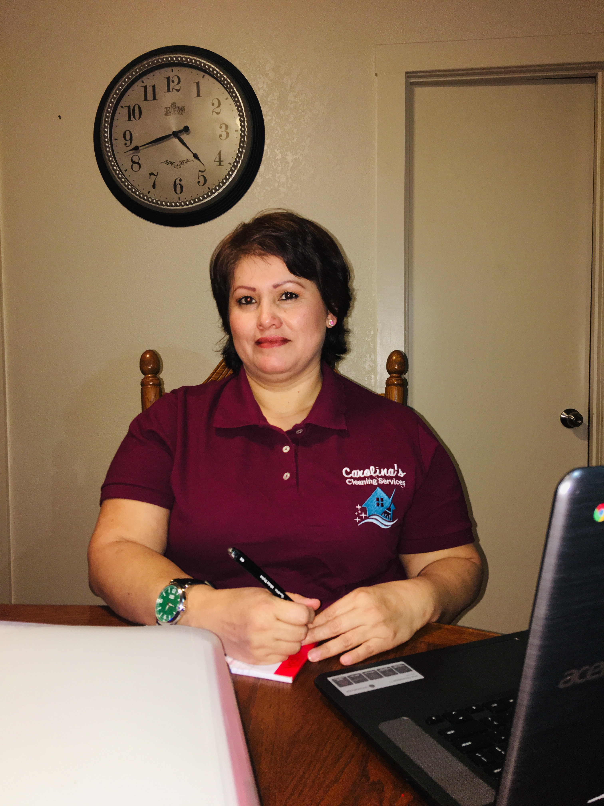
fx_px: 675
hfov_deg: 48.2
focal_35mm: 29
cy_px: 403
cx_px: 302
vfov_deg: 61.7
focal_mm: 4.15
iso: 64
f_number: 2.2
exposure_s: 1/16
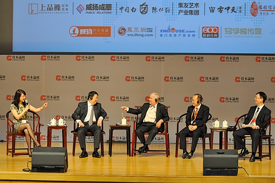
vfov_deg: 12.1
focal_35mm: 112
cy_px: 92
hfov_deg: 18.2
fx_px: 858
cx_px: 138
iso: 800
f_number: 4
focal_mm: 75
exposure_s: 1/50
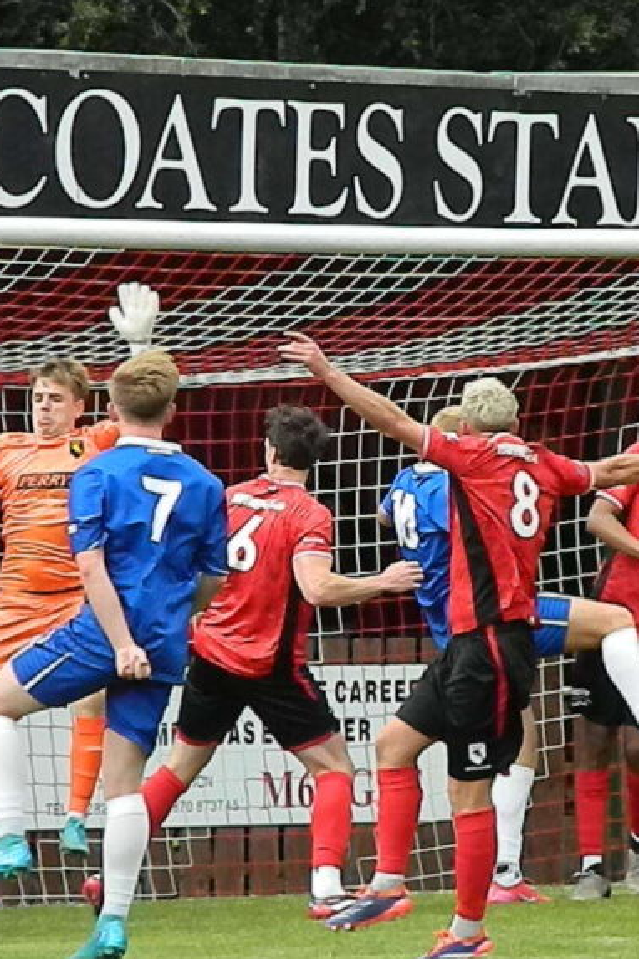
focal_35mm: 463
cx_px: 325
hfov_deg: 3.0
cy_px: 479
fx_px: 12326
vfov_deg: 4.5
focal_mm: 59.7
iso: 400
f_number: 5.6
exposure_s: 1/640
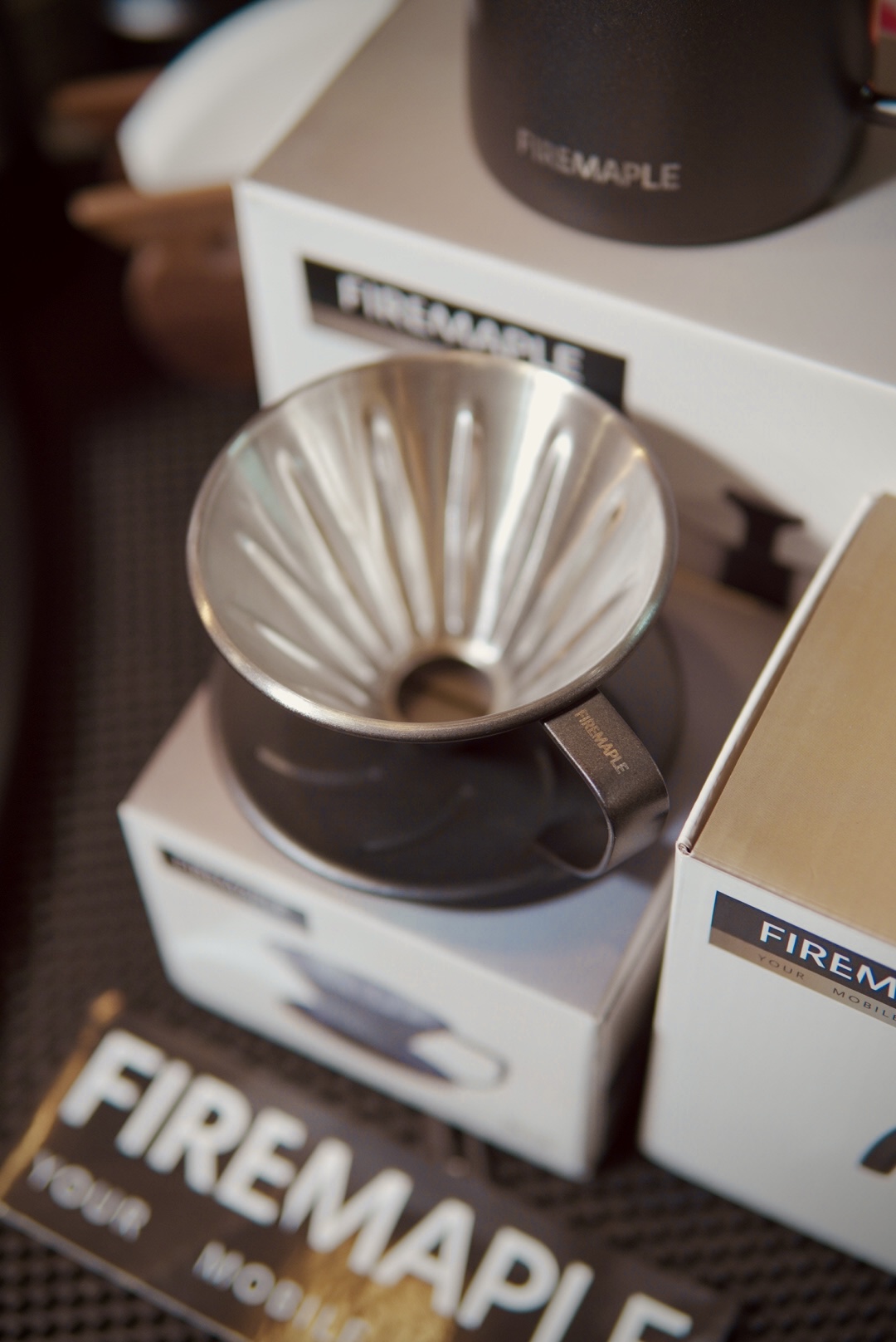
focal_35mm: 45
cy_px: 671
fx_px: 1677
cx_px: 448
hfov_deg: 29.9
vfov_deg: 43.6
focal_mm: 30
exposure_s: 1/125
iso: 500
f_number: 1.8
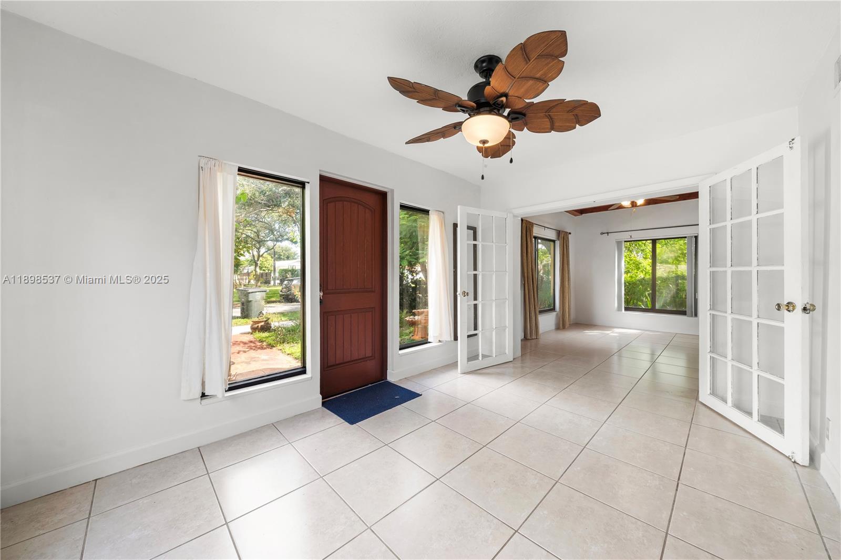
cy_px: 280
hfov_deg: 112.6
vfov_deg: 90.0
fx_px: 280
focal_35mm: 12
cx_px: 420
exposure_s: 1/50
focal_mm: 12
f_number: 8
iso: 320
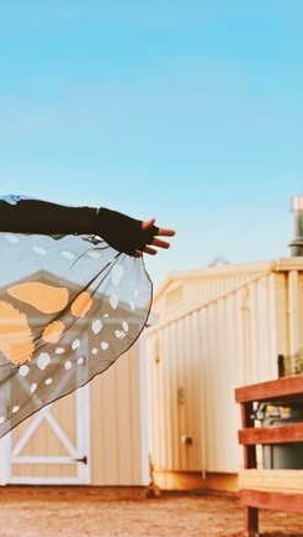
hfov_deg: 16.2
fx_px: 956
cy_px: 389
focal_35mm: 67
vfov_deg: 31.0
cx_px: -170
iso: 40
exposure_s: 1/204
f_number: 1.6
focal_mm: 5.96
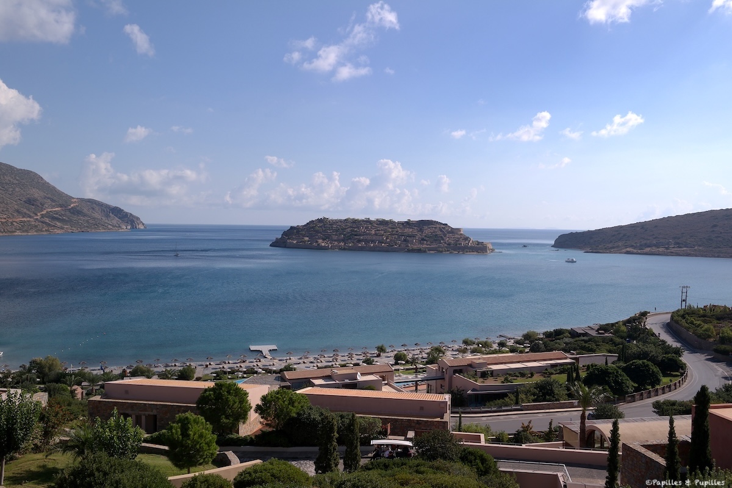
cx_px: 366
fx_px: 610
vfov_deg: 43.6
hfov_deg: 61.9
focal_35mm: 30
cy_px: 244
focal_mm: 20
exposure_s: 1/400
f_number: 8
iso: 100
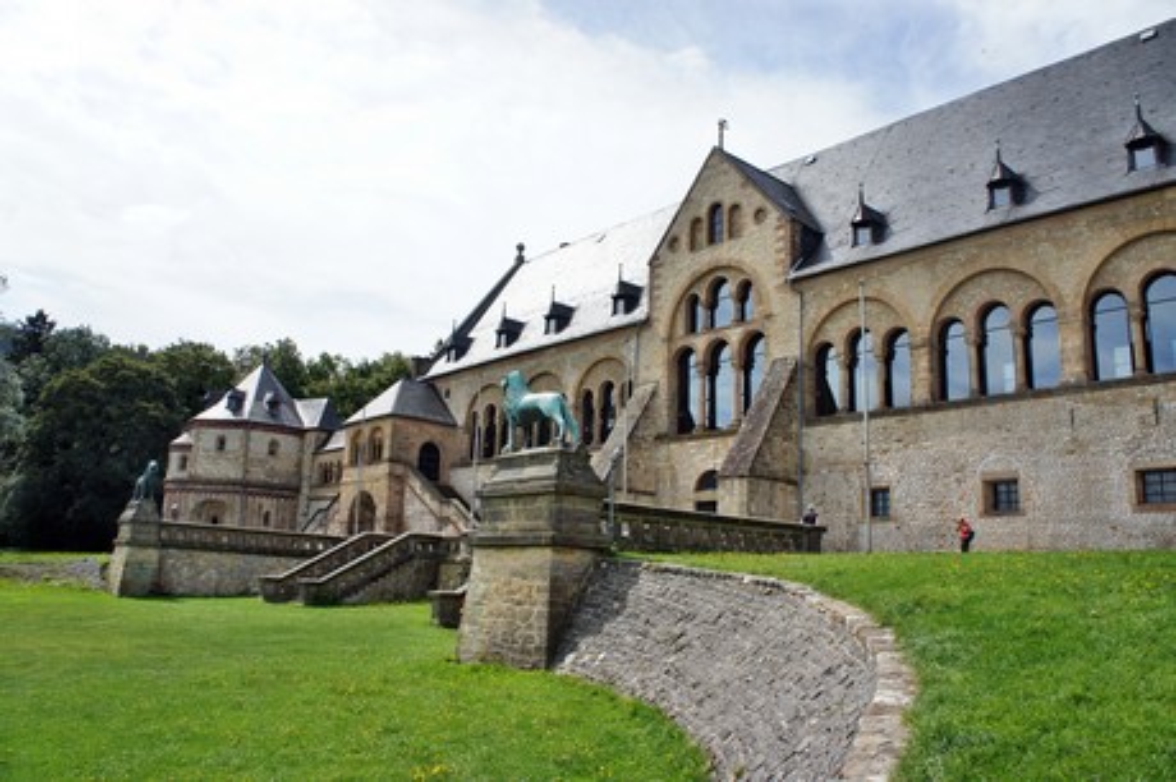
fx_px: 881
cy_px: 391
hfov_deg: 67.4
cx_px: 588
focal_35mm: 27
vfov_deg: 47.9
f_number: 7.1
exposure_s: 1/400
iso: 200
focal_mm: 18
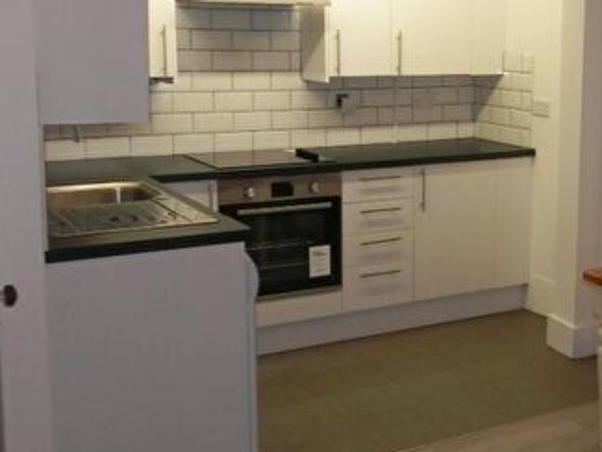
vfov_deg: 26.1
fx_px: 974
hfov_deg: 32.8
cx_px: 530
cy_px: 190
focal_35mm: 56
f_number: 2.8
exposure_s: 1/47
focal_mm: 4.6
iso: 160
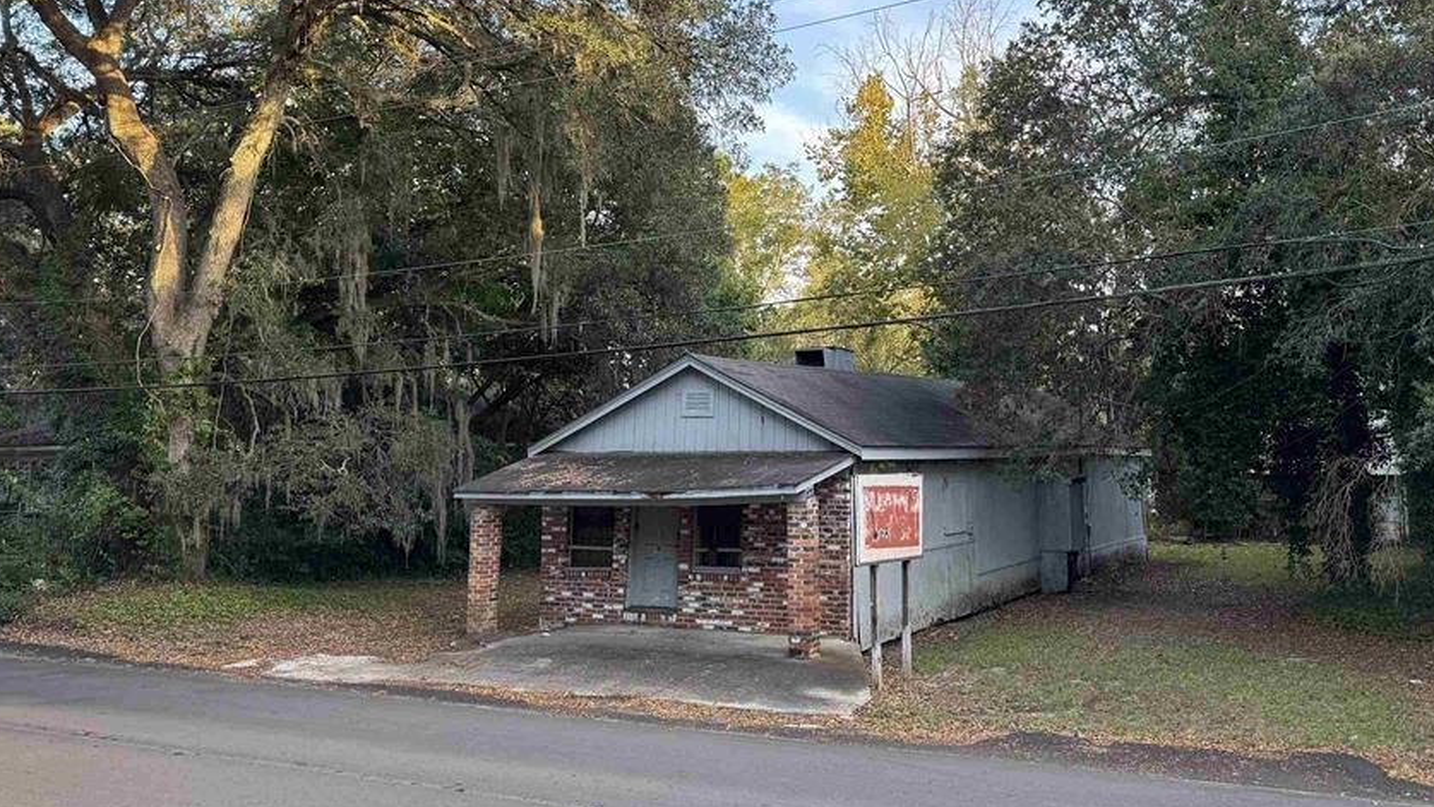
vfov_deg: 36.2
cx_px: 850
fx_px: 1217
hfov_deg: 60.6
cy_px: 252
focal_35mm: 32
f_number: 1.78
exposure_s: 1/235
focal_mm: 6.76
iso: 80
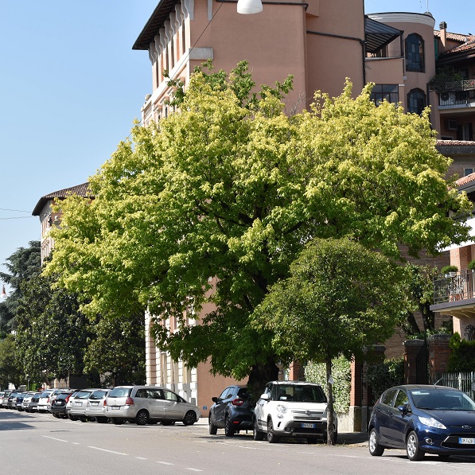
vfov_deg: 16.5
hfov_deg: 16.5
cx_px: 252
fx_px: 1640
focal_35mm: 106
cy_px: 237
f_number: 9
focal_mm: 55
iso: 100
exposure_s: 1/200
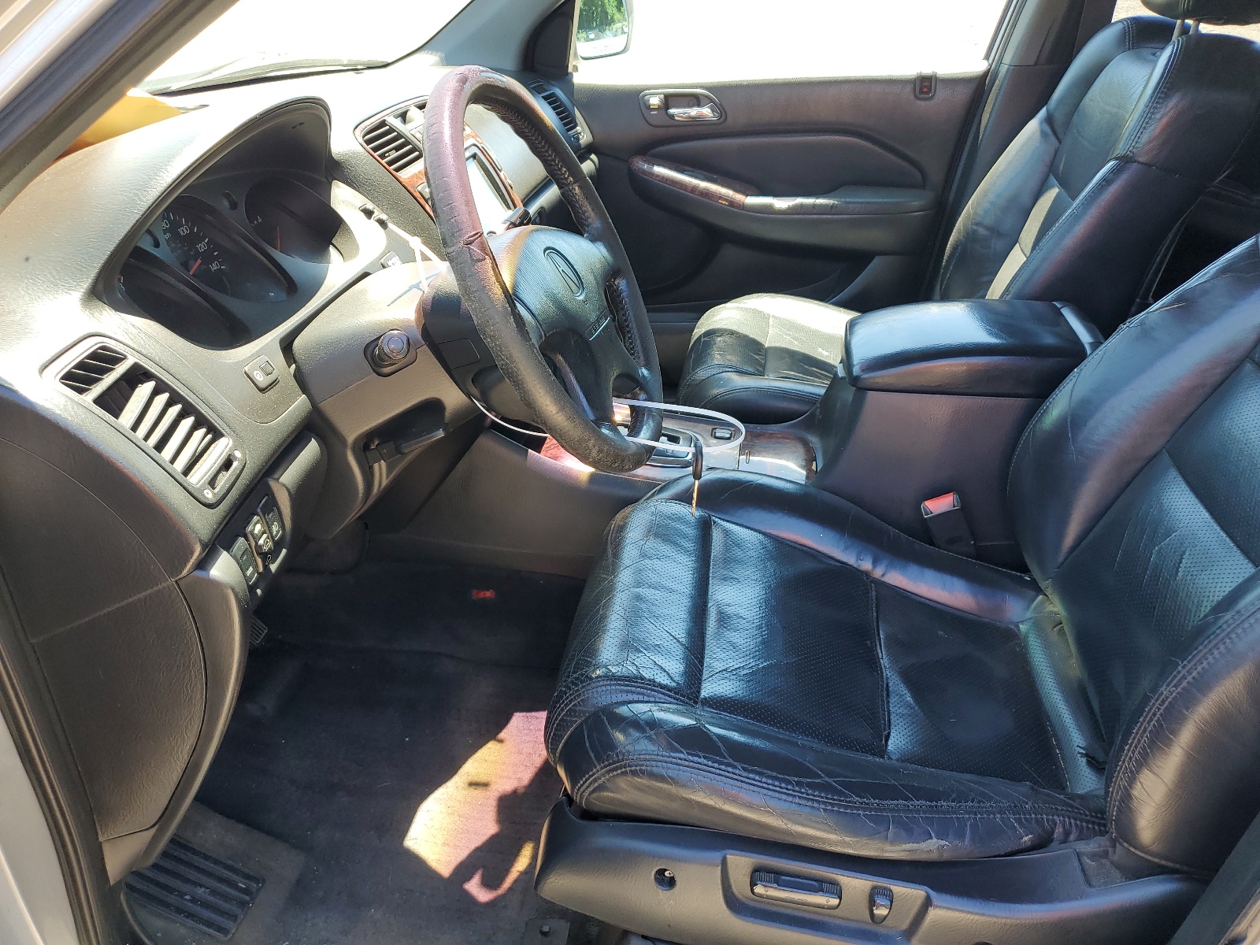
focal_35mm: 26
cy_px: 472
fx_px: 946
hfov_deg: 67.3
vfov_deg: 53.1
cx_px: 630
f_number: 1.5
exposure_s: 1/169
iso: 50
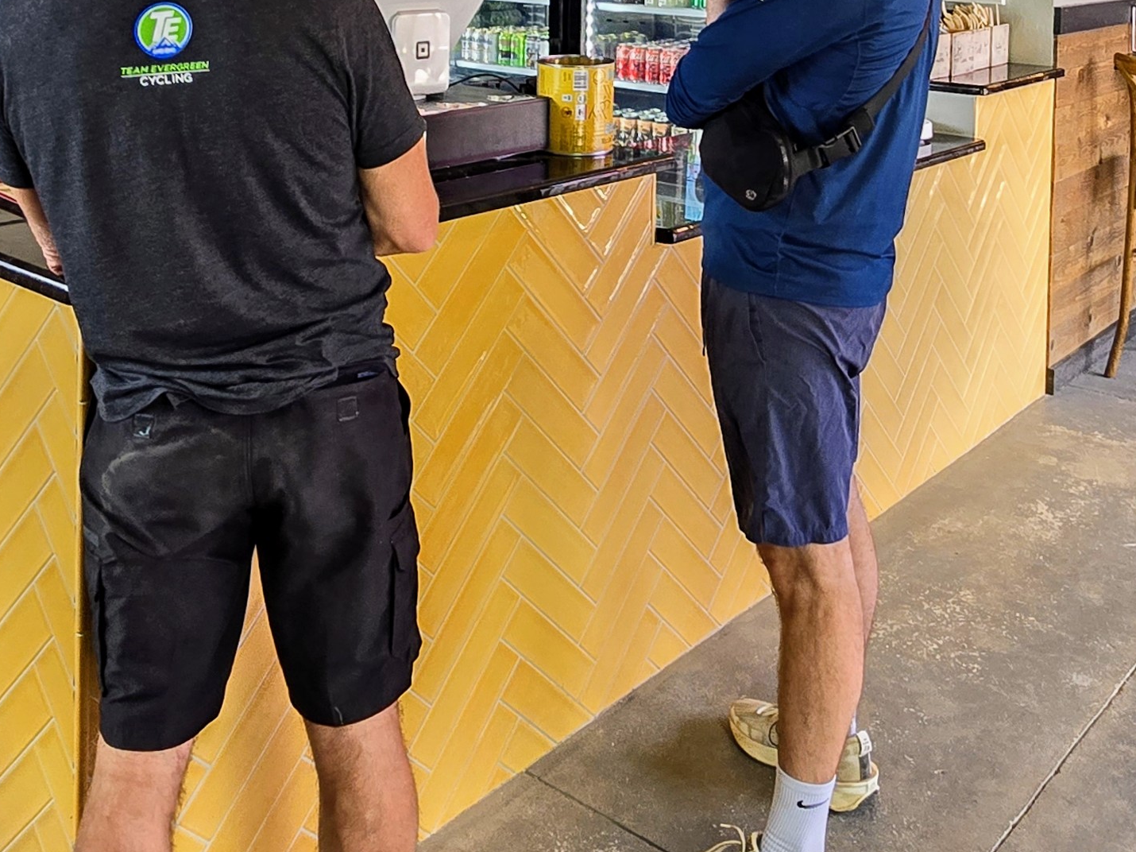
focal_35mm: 35
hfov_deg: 52.6
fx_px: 1148
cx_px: 616
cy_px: -58
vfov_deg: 35.5
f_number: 2.2
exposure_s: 1/60
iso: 80
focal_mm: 2.2
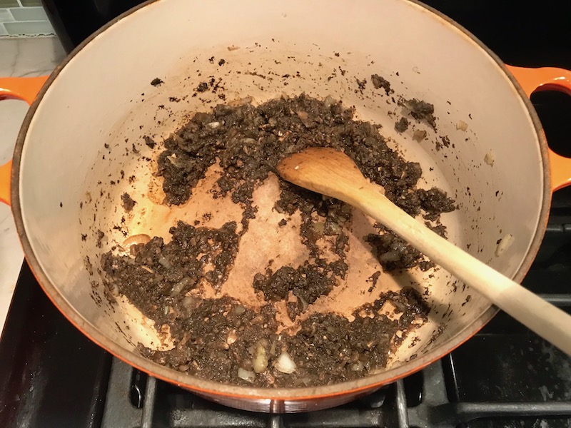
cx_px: 286
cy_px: 214
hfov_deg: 63.4
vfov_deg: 49.7
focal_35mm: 28
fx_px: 462
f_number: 1.8
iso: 50
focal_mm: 3.99
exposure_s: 1/15
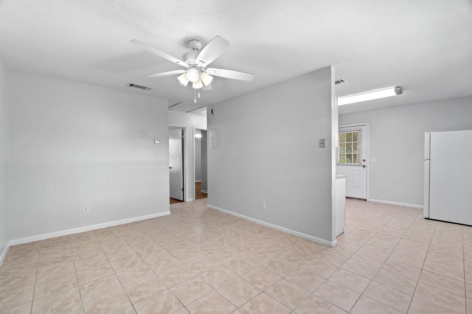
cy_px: 157
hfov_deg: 100.4
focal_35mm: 15
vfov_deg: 77.3
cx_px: 236
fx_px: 197
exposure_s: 1/5
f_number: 8
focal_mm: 10
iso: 400
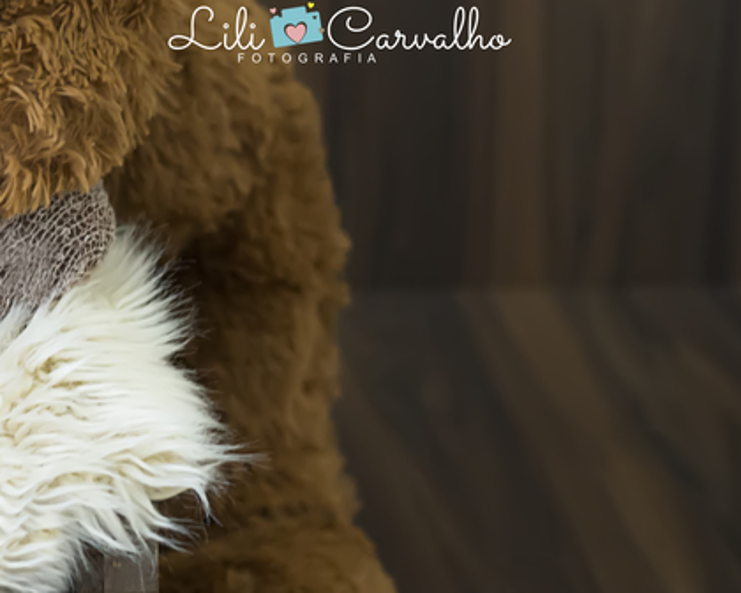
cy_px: 146
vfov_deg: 11.5
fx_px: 2939
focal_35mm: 134
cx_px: -203
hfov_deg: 13.9
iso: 2000
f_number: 3.5
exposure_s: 1/125
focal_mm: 50
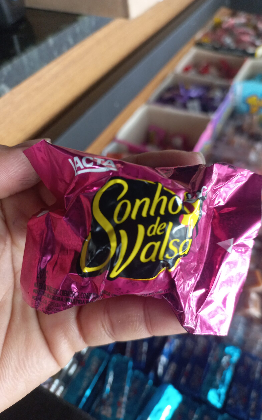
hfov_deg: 45.9
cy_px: 211
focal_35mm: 27
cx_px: 144
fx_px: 309
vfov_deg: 68.4
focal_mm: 4.6
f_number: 1.8
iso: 200
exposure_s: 1/40
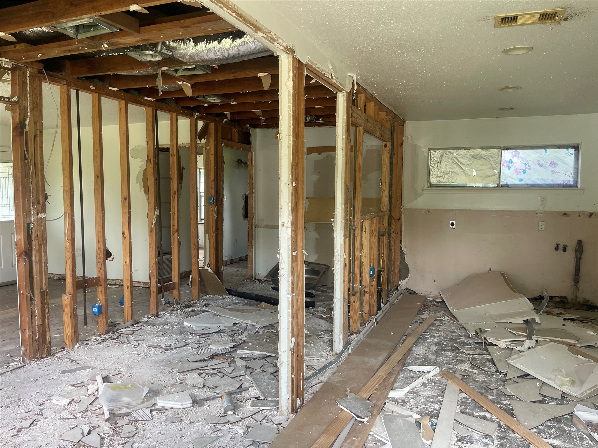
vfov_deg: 54.9
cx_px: 299
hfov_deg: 69.4
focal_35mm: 25
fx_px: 432
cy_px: 224
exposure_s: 1/121
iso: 100
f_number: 1.6
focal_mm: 5.1
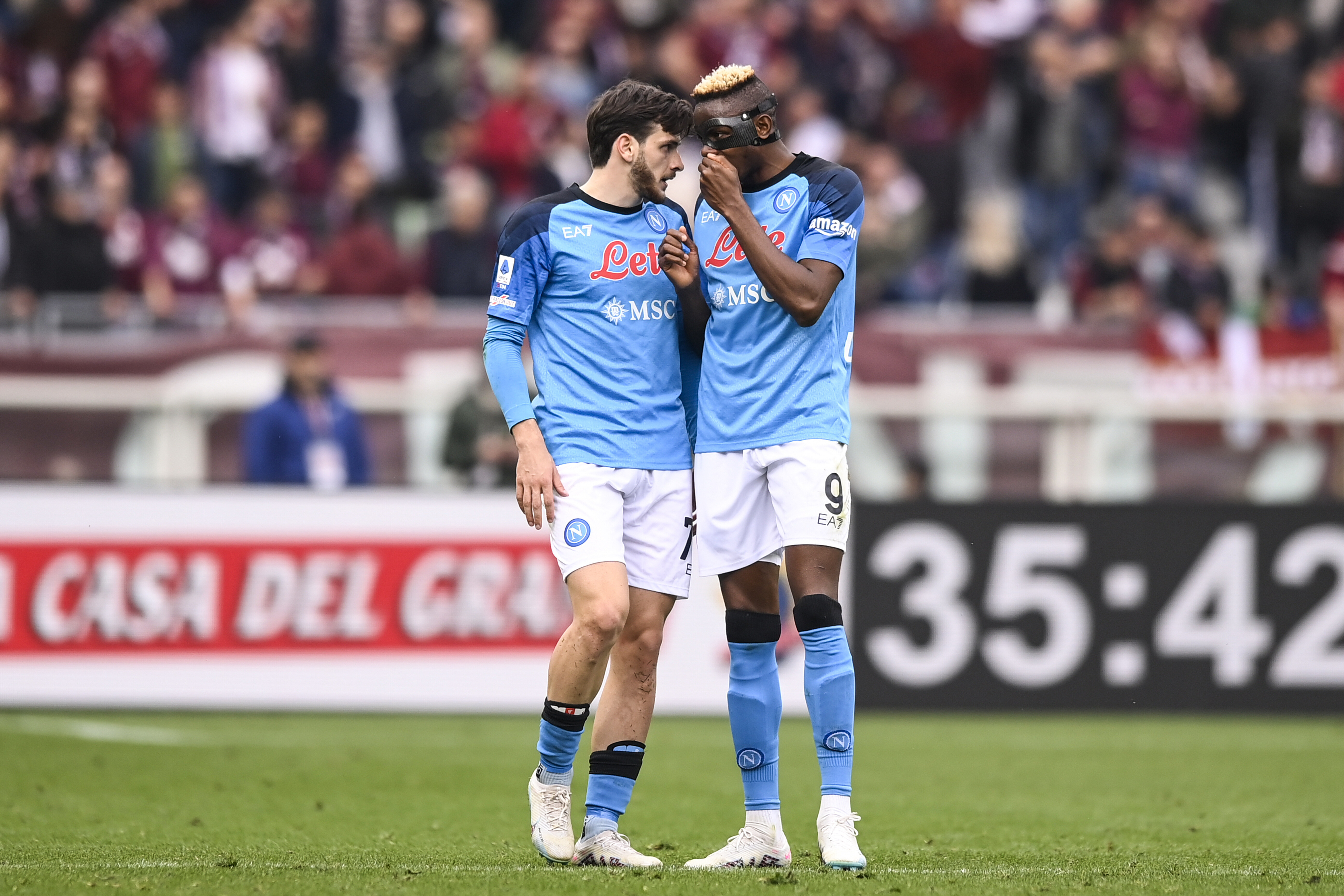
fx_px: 22398
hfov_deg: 3.4
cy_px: 448
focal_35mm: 600
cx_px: 672
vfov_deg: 2.3
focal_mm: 400
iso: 640
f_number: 3.5
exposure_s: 1/2000
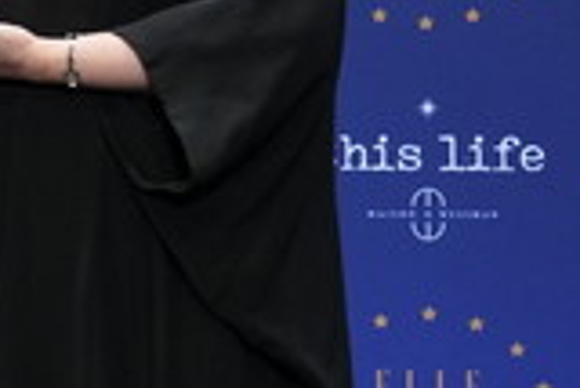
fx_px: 6714
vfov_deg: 3.3
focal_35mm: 416
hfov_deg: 4.8
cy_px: 216
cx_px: -1051
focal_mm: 66.7
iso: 2000
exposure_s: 1/200
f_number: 5.6
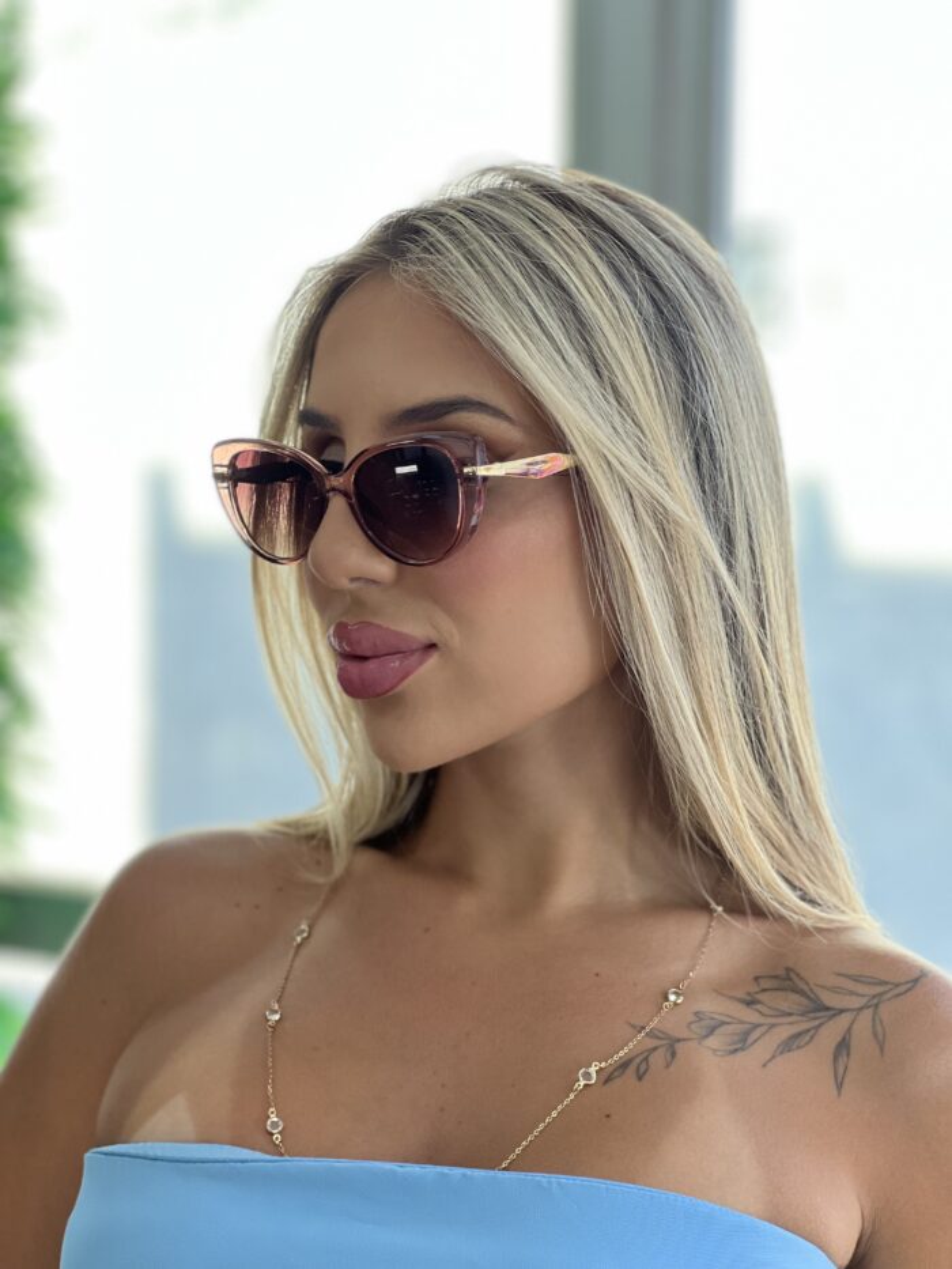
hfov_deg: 19.1
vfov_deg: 25.3
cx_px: 476
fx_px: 2823
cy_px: 634
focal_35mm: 77
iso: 160
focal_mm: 9
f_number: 2.8
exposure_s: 1/120
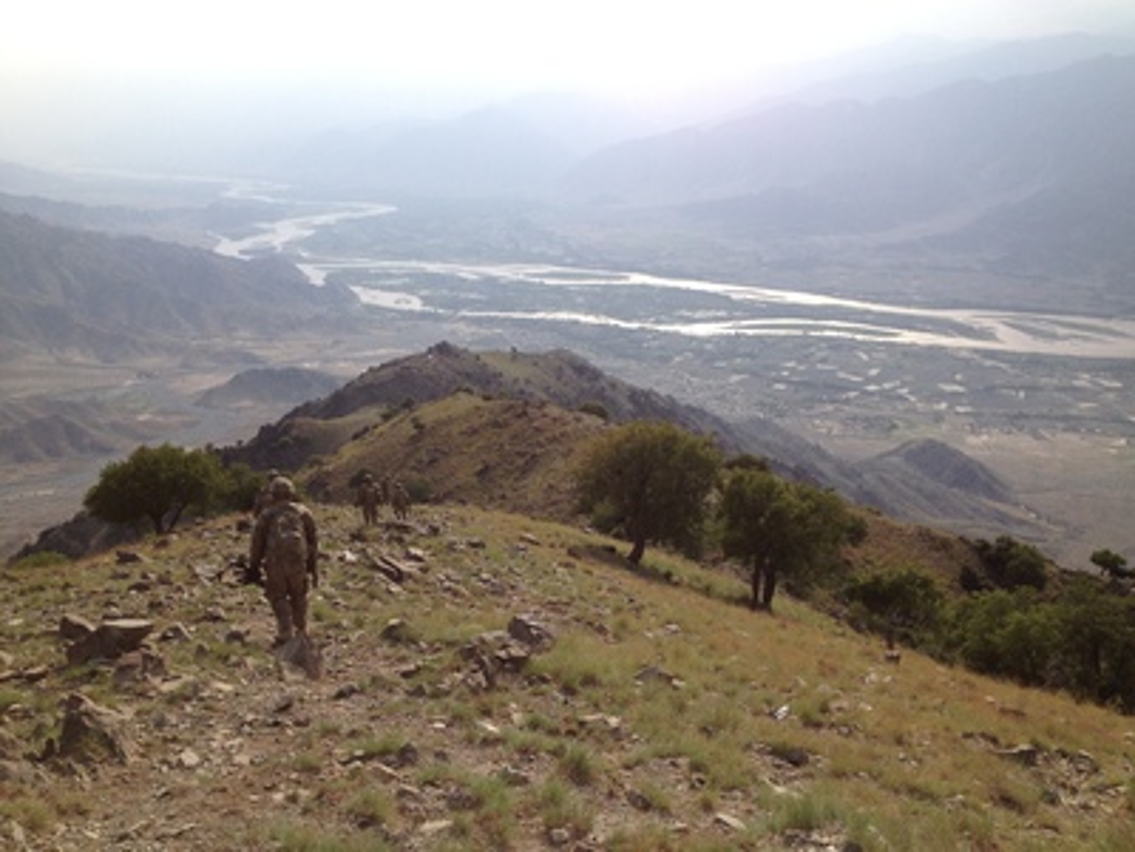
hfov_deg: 52.6
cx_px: 568
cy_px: 426
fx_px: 1148
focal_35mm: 35
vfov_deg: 40.7
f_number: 2.4
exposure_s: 1/2045
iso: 50
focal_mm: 4.28
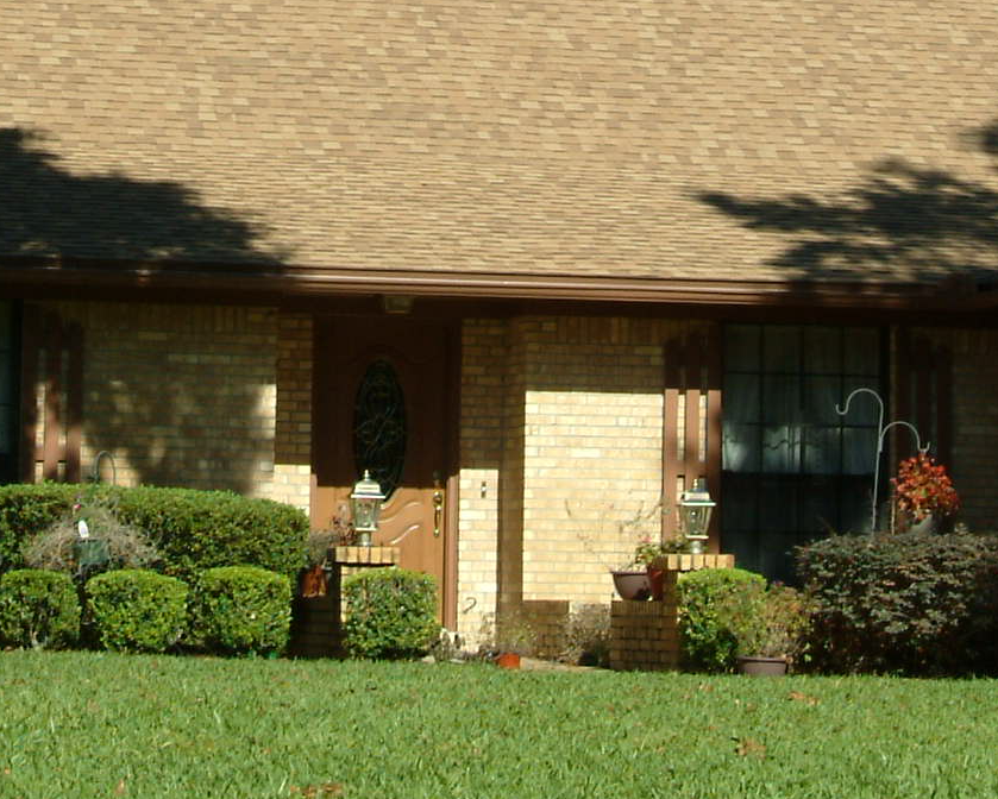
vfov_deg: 10.8
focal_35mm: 142
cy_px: -15
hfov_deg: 13.6
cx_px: 395
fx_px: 4196
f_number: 11
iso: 400
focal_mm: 28
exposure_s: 1/500
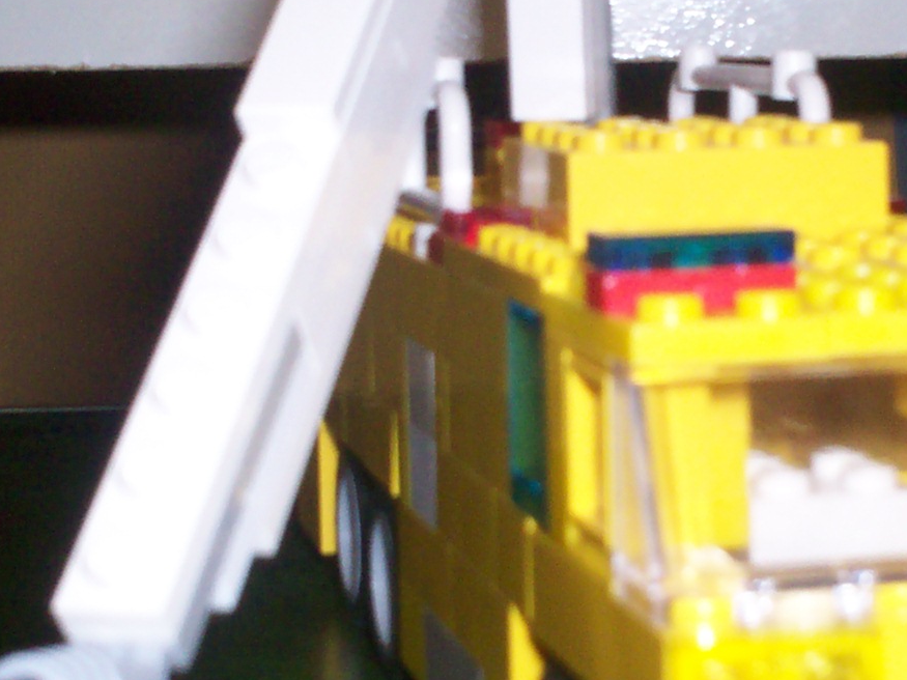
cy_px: 360
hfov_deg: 18.5
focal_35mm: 106
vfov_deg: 14.0
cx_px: 653
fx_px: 2777
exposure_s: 1/60
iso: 140
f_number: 4.5
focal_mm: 6
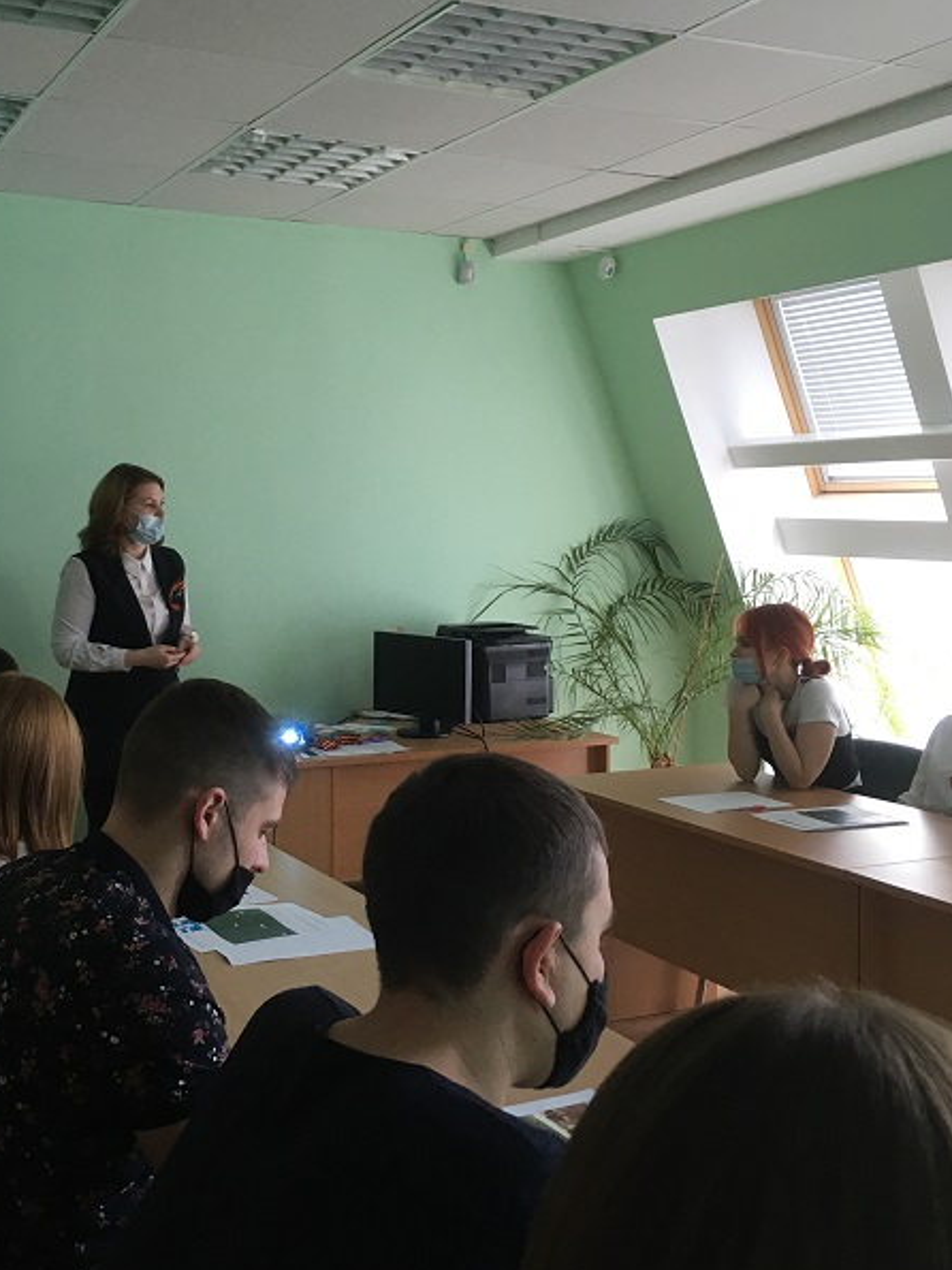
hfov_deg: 36.5
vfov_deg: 47.8
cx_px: 337
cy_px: 581
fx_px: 1431
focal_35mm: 39
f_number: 2.2
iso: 100
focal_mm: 4.15
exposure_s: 1/33
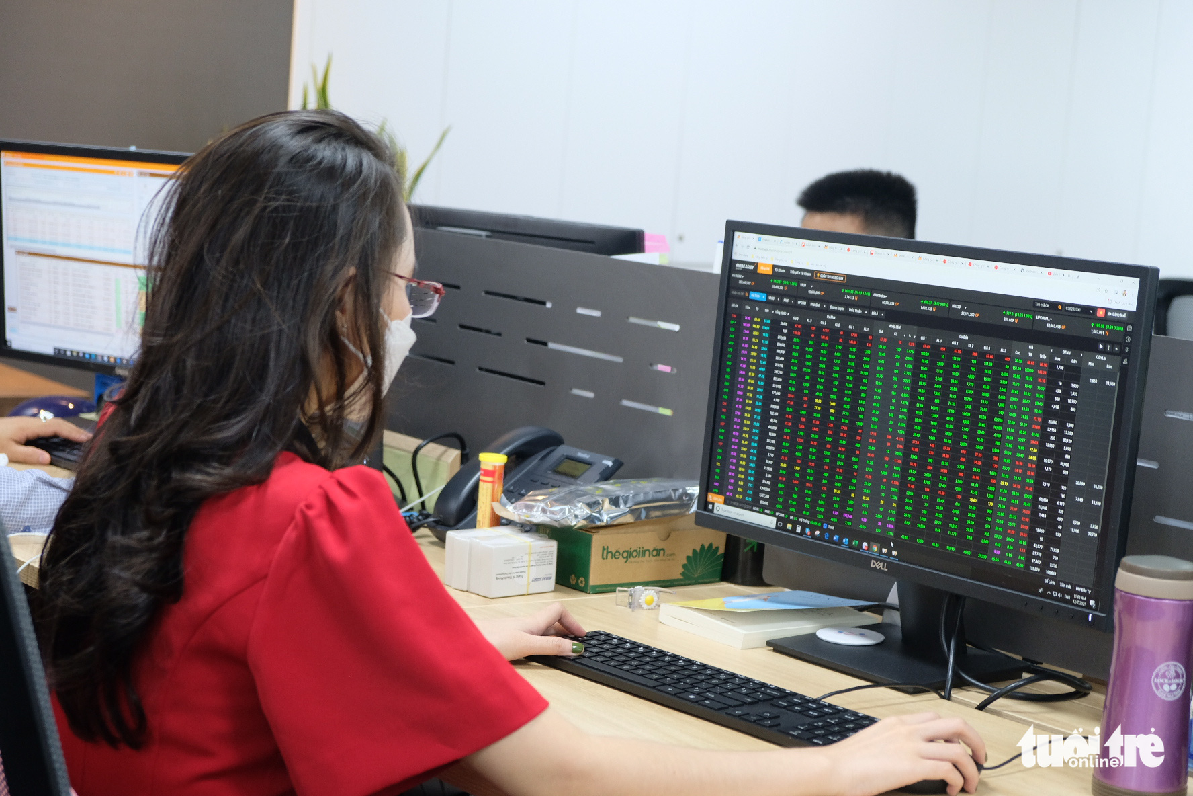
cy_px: 398
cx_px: 596
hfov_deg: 30.1
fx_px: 2220
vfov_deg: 20.3
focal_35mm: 67
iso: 800
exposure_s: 1/30
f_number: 4
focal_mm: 44.4
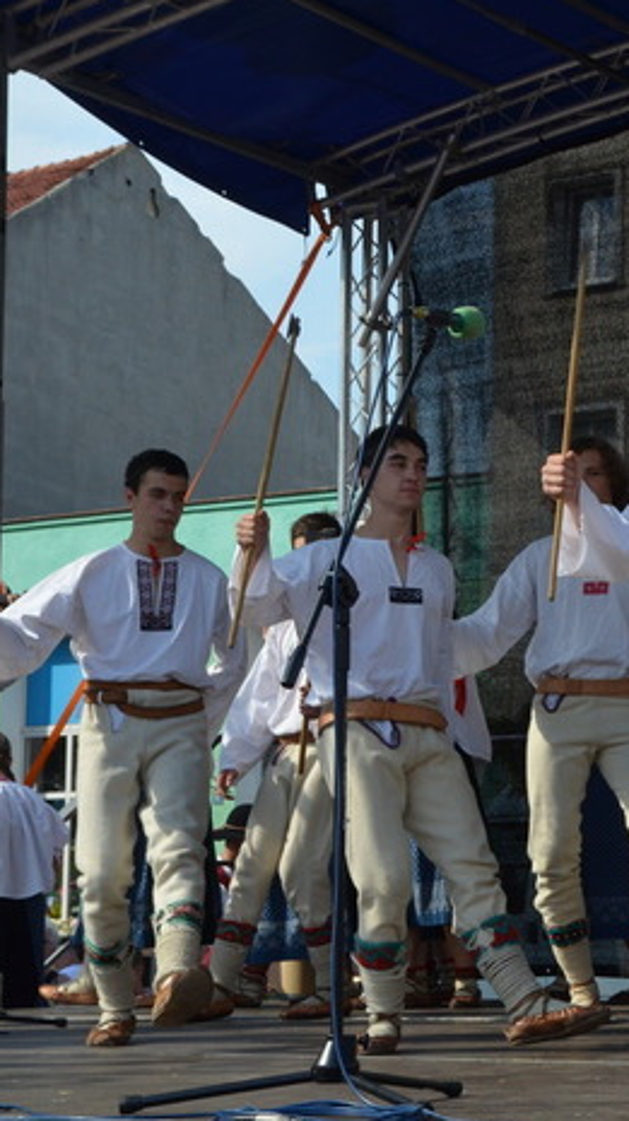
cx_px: 771
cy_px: 557
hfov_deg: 12.9
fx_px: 2703
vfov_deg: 23.4
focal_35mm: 91
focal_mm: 38
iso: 800
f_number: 13
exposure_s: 1/640
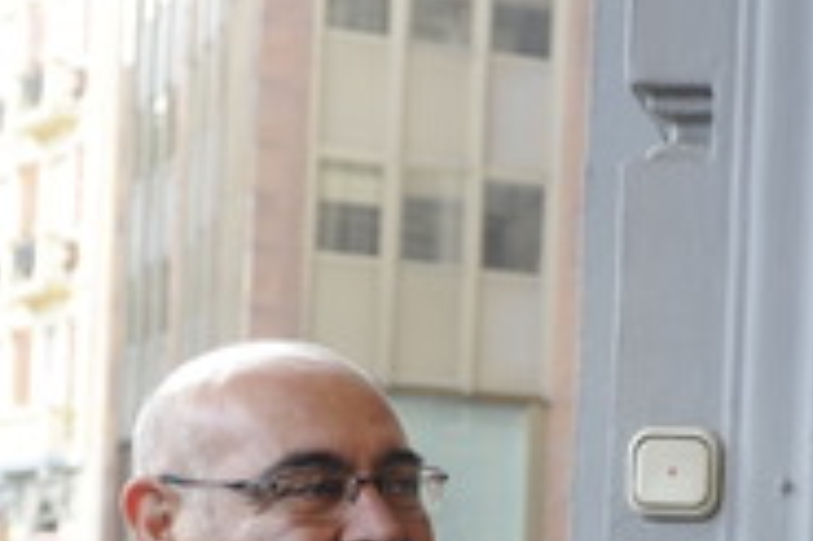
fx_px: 2121
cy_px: 684
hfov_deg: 20.5
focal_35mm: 94
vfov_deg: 14.0
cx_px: 940
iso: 640
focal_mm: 24
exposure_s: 1/160
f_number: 3.5
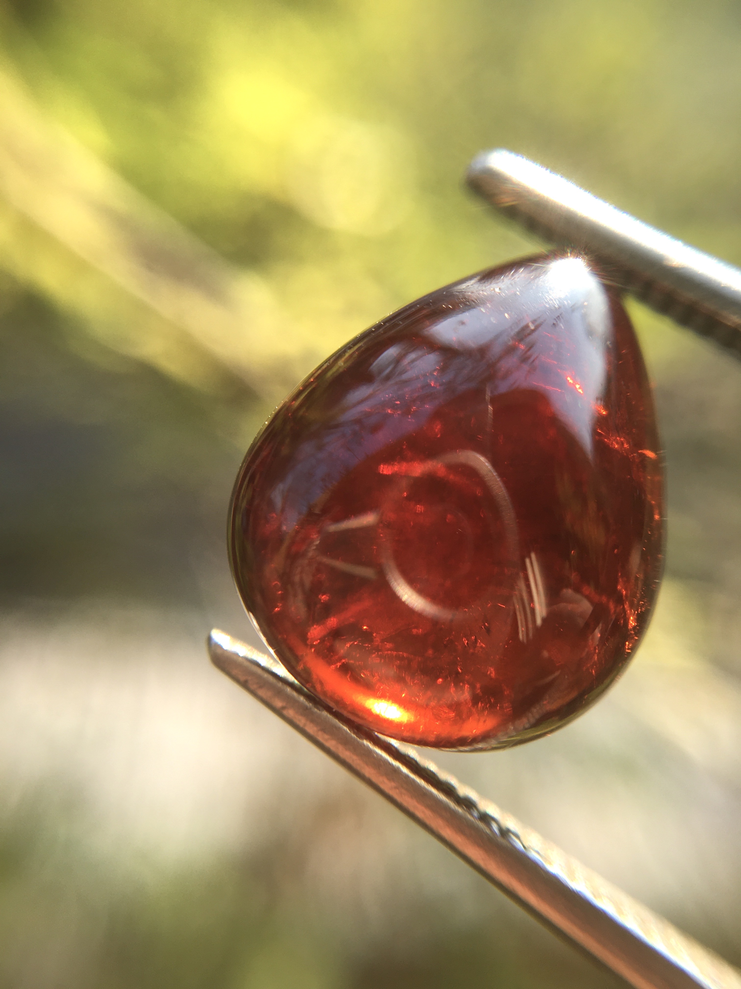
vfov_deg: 61.7
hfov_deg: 48.2
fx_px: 828
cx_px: 370
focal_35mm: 29
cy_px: 494
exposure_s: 1/255
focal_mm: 4.15
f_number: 2.2
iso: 25
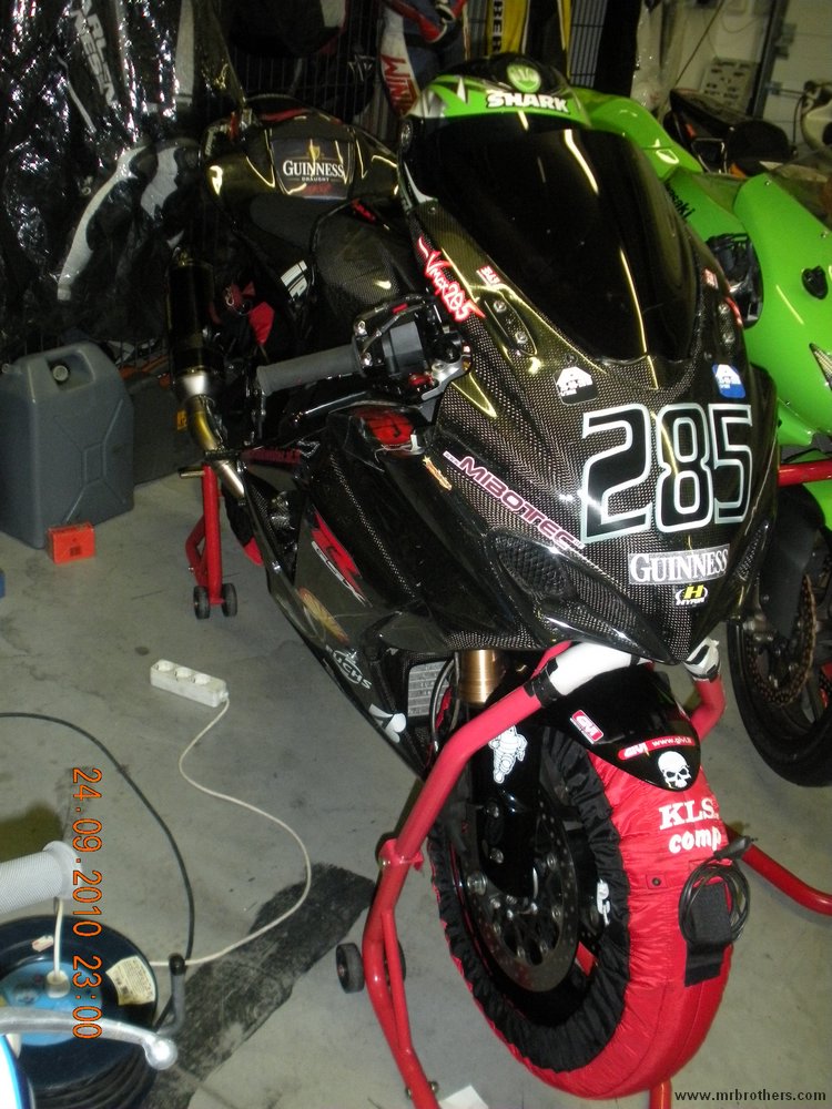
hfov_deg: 40.7
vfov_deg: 52.6
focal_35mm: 35
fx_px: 1122
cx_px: 416
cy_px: 554
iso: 400
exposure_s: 1/60
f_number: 3.5
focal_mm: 6.3
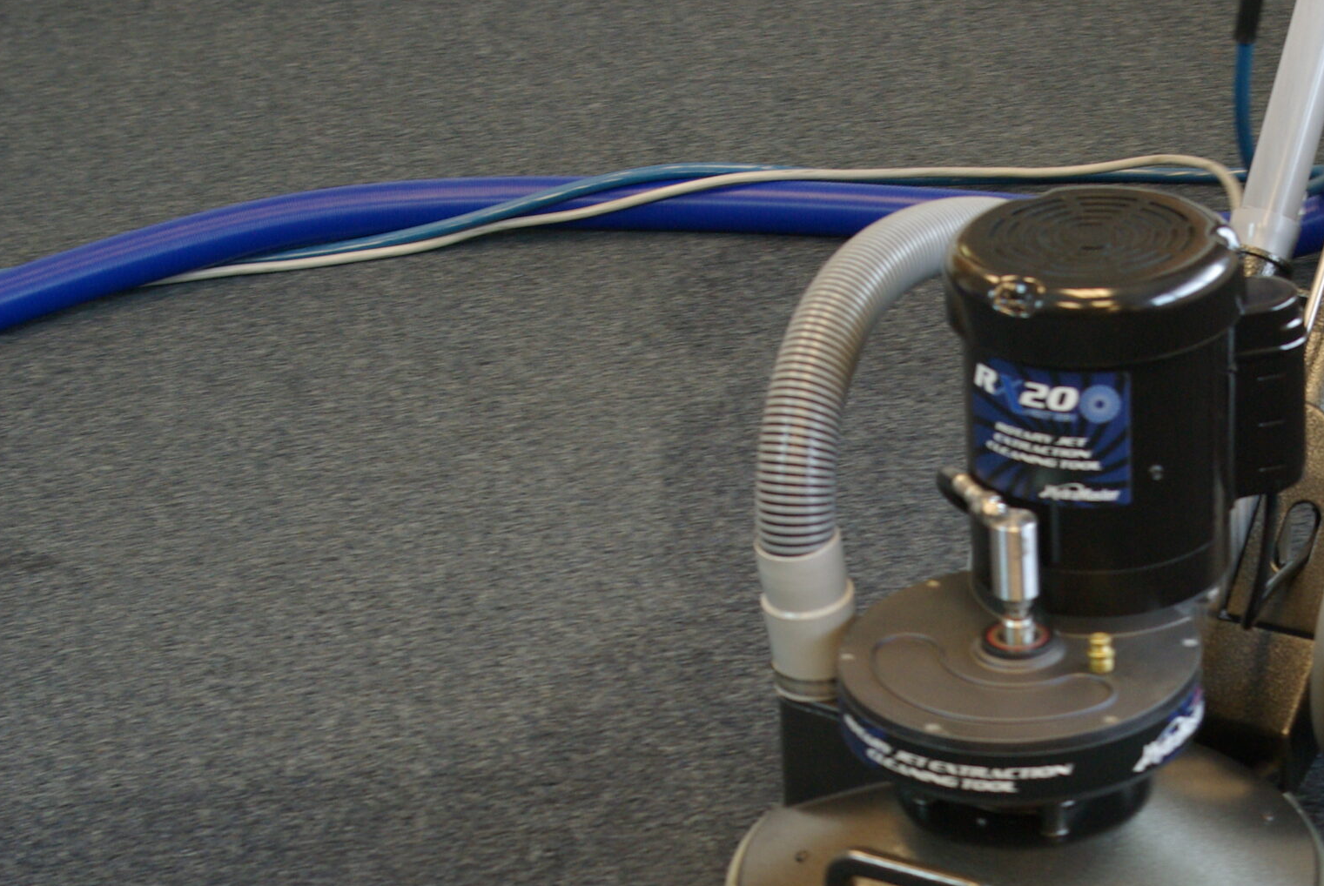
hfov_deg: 20.0
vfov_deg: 13.5
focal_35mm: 101
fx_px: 3719
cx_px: 1050
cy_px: 695
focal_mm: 40
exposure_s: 1/20
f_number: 4.5
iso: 400
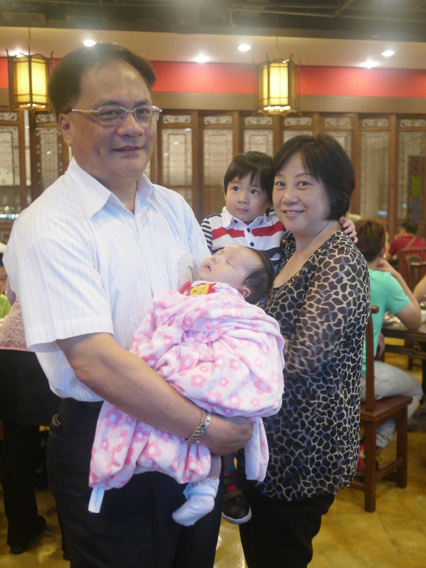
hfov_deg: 36.0
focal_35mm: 40
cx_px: 213
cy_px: 284
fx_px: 656
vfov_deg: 46.8
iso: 500
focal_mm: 20
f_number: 1.7
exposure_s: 1/60
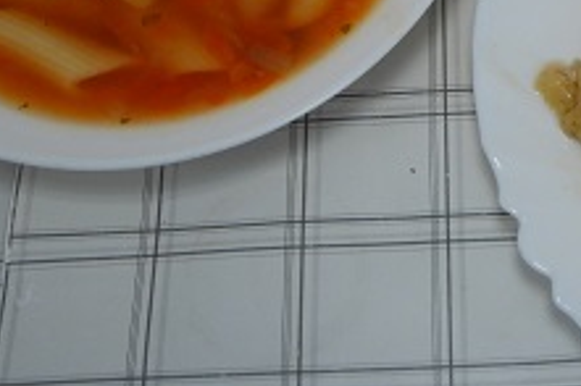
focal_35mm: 126
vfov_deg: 10.6
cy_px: -100
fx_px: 2032
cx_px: 592
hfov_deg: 15.9
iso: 800
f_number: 4.5
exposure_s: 1/250
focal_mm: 28
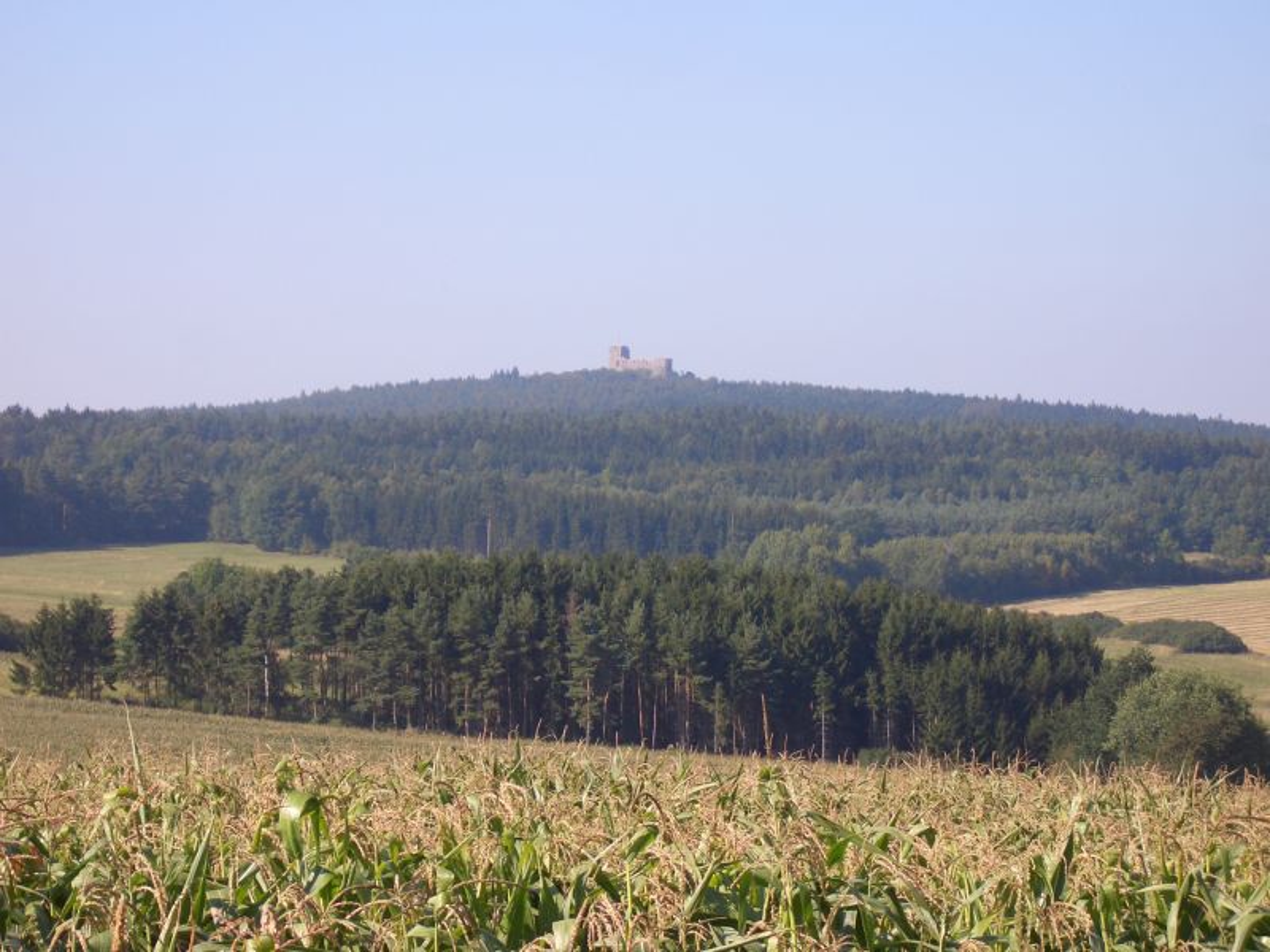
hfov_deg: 18.7
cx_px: 635
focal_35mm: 105
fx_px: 3852
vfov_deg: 14.1
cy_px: 476
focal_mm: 17.4
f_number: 4.8
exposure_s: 1/250
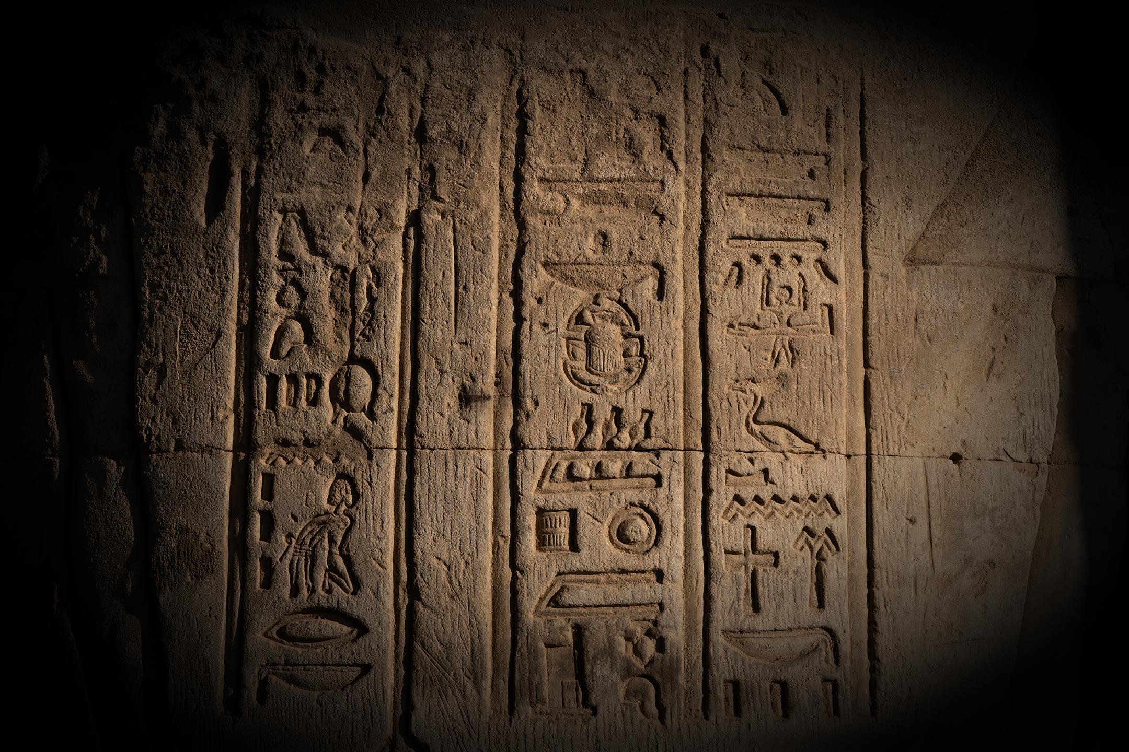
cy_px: 376
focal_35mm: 47
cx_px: 564
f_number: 8
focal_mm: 31.5
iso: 100
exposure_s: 1/500
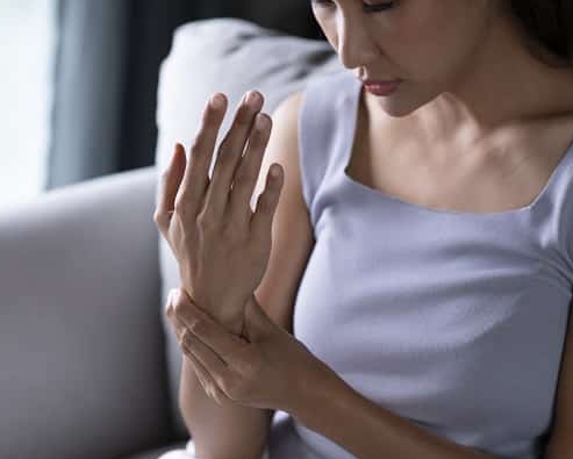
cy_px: 231
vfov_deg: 15.9
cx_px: 265
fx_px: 1646
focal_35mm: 97
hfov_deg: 19.7
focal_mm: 85
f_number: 3.5
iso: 320
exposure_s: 1/100
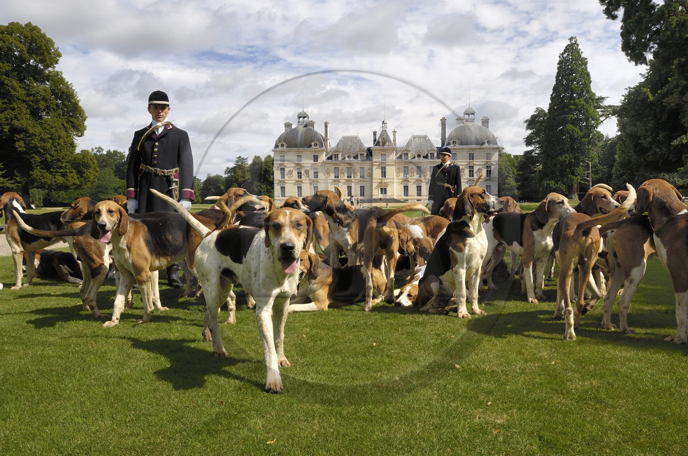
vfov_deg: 43.5
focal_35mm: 30
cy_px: 228
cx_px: 344
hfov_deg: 62.0
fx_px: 572
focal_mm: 20
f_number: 10
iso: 100
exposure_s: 1/160
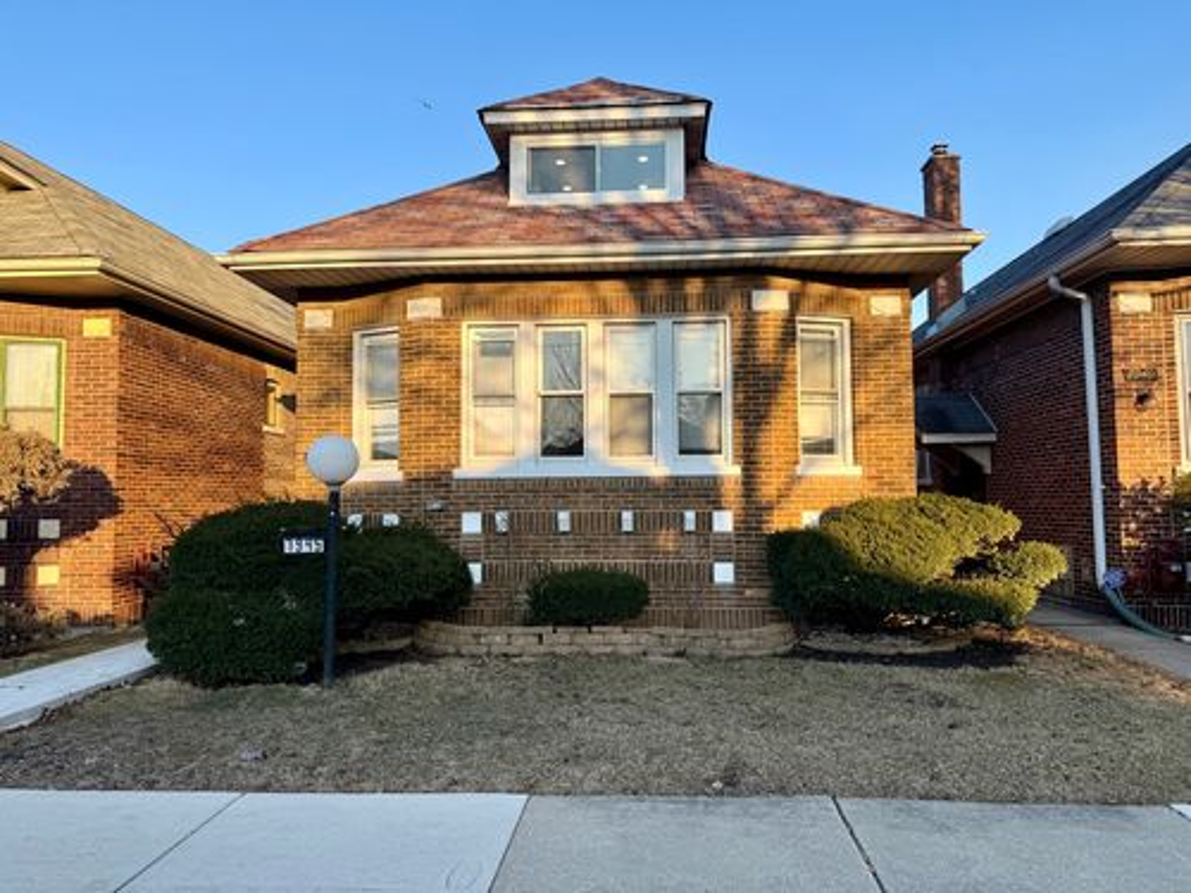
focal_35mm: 24
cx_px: 596
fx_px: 826
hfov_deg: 71.6
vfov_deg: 56.8
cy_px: 446
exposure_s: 1/1211
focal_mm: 6.76
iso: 80
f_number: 1.78
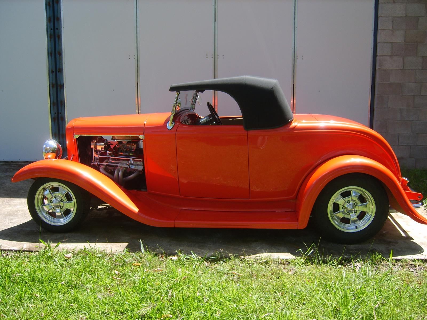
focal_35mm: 35
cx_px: 214
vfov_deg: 40.7
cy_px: 160
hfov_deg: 52.6
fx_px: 432
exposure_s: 1/500
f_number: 2.8
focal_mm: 7.4
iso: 50
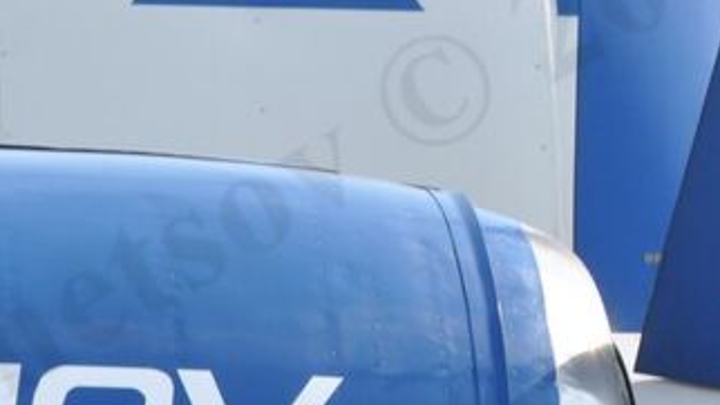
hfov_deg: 2.2
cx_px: -434
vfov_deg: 1.3
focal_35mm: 967
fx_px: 18460
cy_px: 586
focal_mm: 155
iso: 200
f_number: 8
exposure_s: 1/400
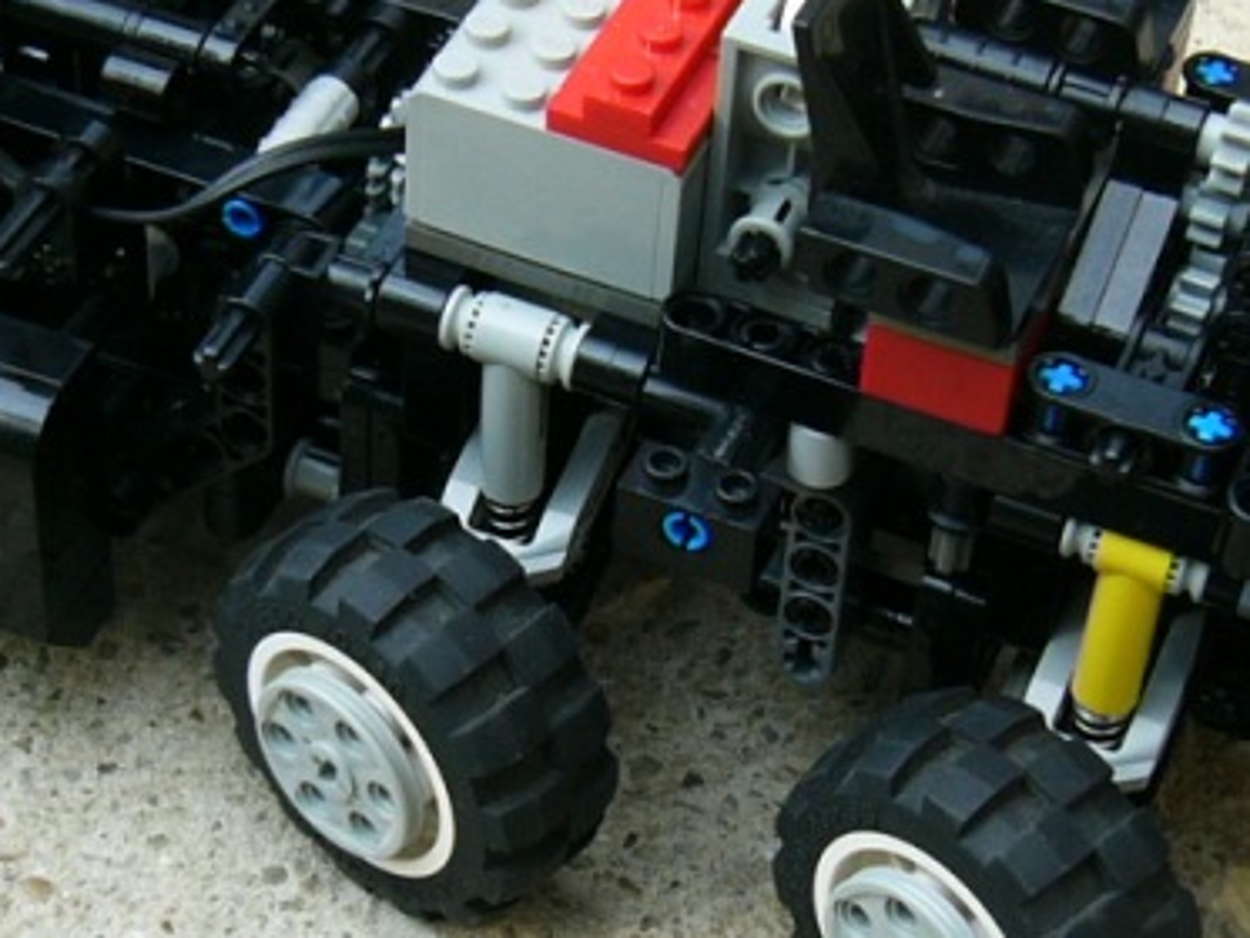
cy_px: 633
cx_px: 620
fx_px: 3468
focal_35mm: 96
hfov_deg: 20.4
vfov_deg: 15.4
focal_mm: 5.8
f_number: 2.8
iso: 50
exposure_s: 1/250
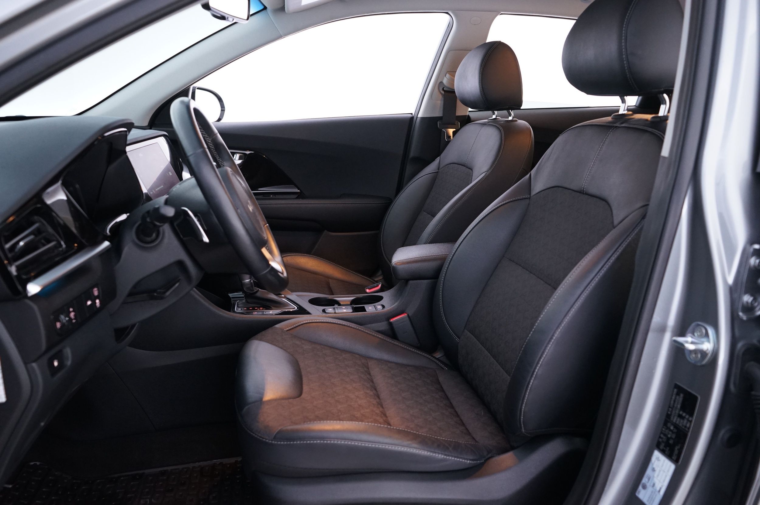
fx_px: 591
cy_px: 252
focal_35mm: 28
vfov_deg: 46.3
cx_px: 380
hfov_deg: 65.5
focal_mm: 28
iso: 2000
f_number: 5
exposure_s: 1/10
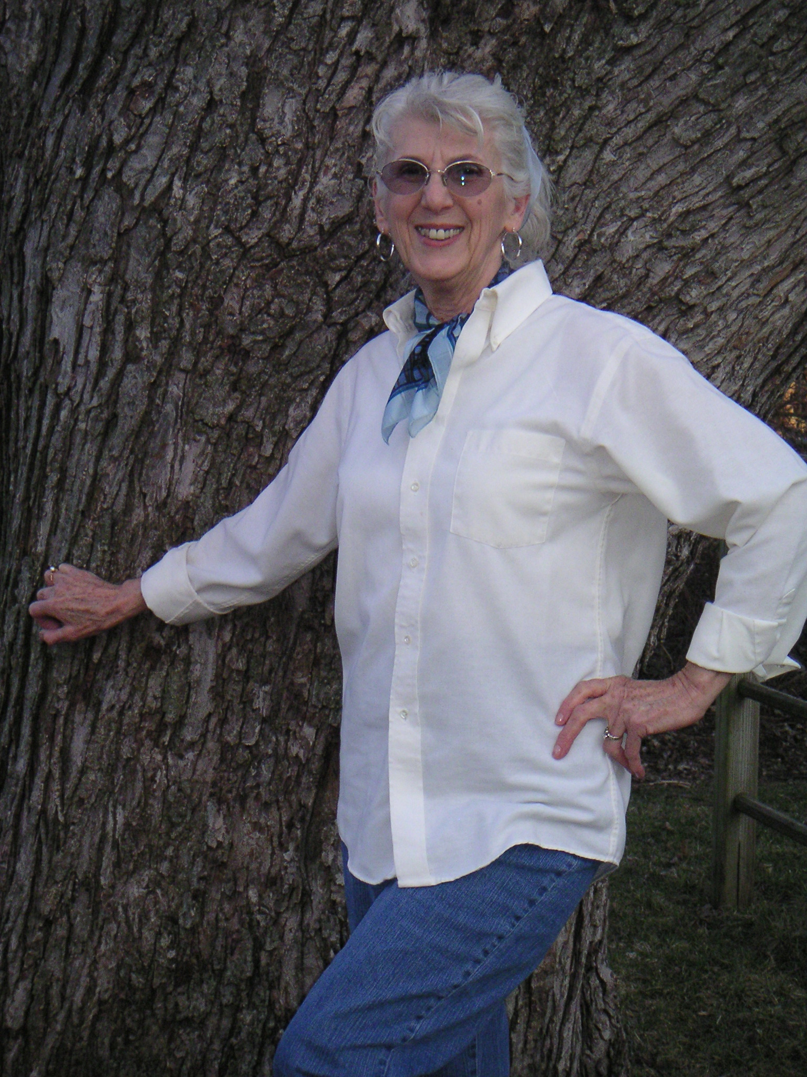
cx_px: 404
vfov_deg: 26.0
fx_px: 2331
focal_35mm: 75
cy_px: 538
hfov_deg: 19.6
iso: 160
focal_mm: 11.7
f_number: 3.2
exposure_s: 1/350
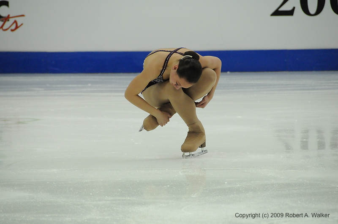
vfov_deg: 4.6
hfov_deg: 6.9
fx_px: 2813
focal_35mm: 300
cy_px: 112
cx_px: 169
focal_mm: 200
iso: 3200
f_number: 5.6
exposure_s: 1/1000
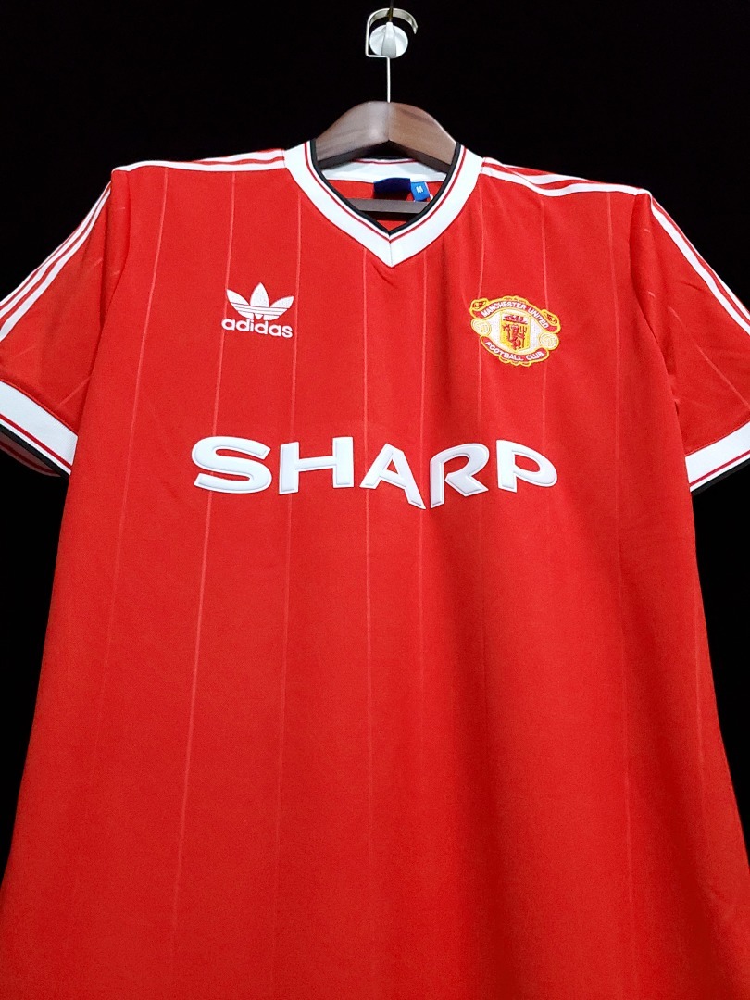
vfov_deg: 67.3
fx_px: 751
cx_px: 375
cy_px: 500
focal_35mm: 26
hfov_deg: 53.1
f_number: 1.5
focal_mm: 4.3
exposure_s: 1/45
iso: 640
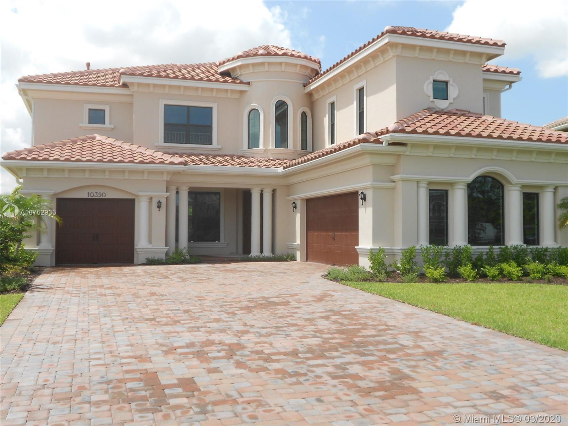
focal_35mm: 37
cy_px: 213
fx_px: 607
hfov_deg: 50.1
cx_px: 284
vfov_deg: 38.7
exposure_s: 1/640
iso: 80
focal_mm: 6.7
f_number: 3.9
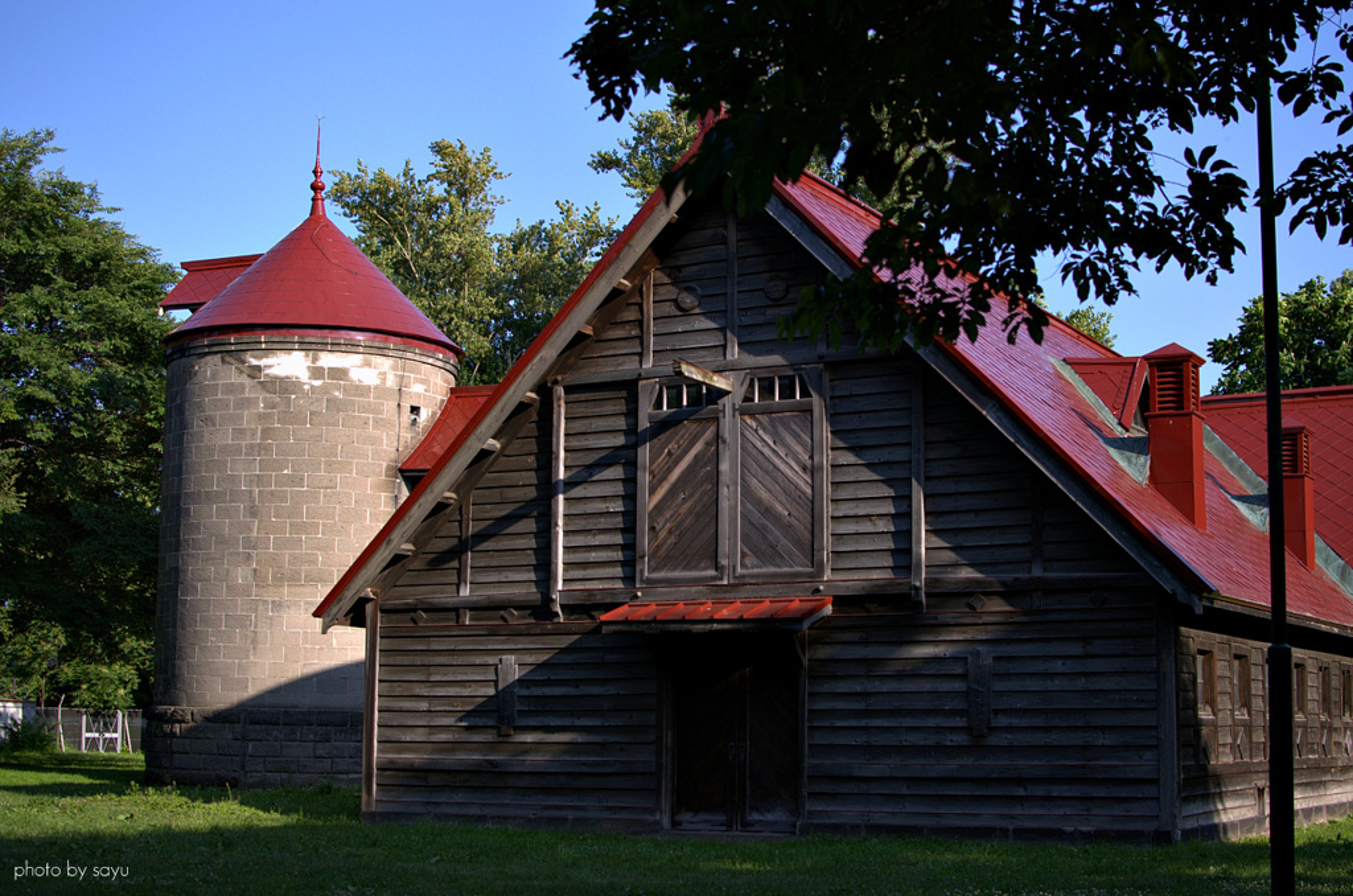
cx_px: 676
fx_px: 1969
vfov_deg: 25.6
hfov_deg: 37.9
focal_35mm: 52
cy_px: 448
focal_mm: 35
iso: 100
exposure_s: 1/1500
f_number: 2.8
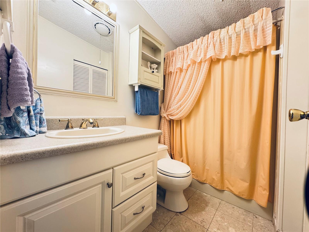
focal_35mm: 14
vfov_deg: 85.7
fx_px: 125
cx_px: 154
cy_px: 116
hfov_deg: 102.1
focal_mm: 2.22
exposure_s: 1/60
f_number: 2.2
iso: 200
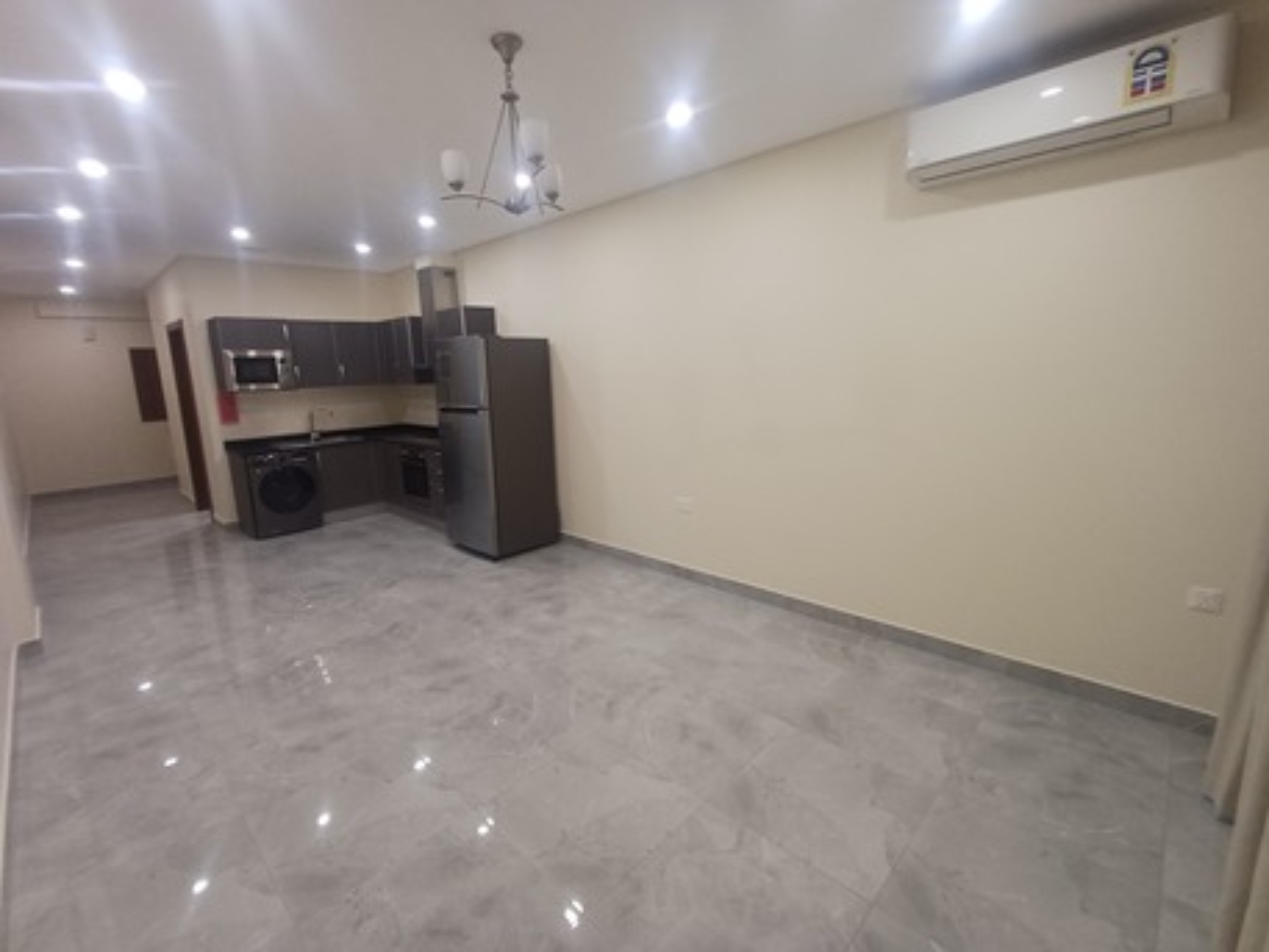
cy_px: 476
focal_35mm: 16
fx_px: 587
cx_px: 634
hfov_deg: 94.5
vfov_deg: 78.1
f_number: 2.2
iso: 100
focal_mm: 1.64
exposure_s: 1/50
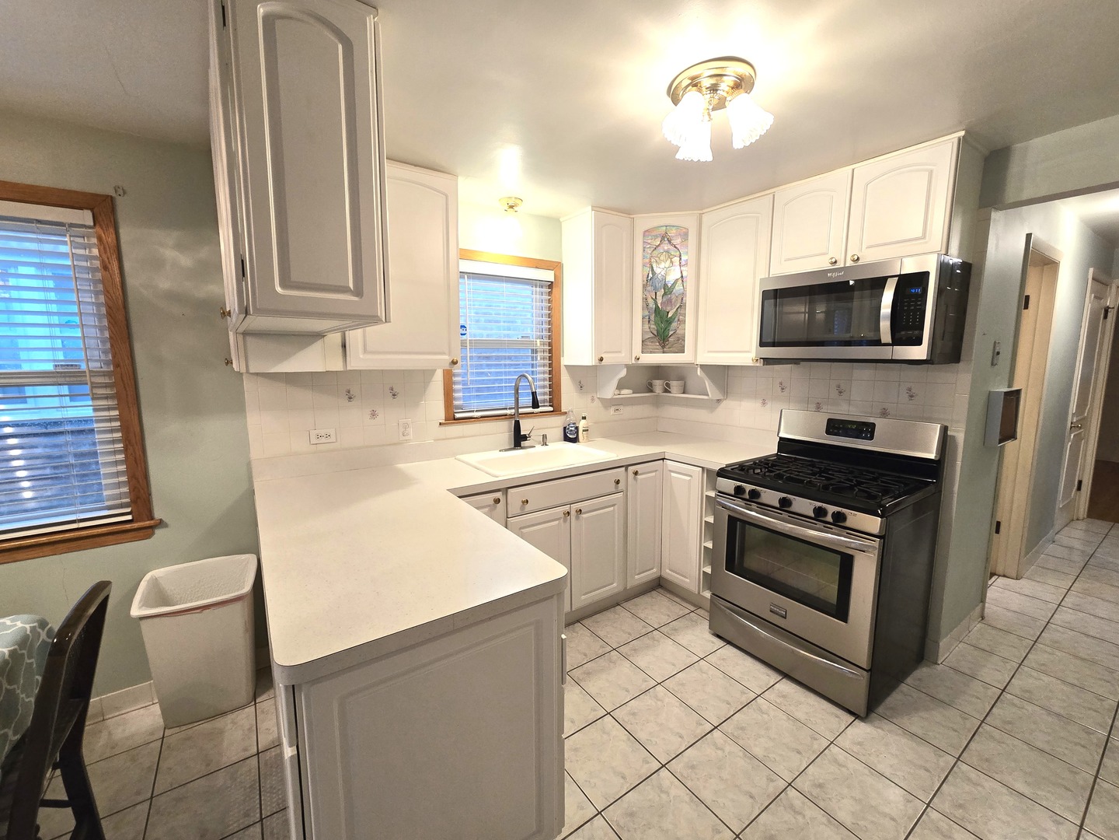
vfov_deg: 89.9
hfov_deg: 106.2
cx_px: 560
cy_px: 420
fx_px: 420
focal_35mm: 13
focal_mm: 2.2
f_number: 2.2
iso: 160
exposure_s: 1/60
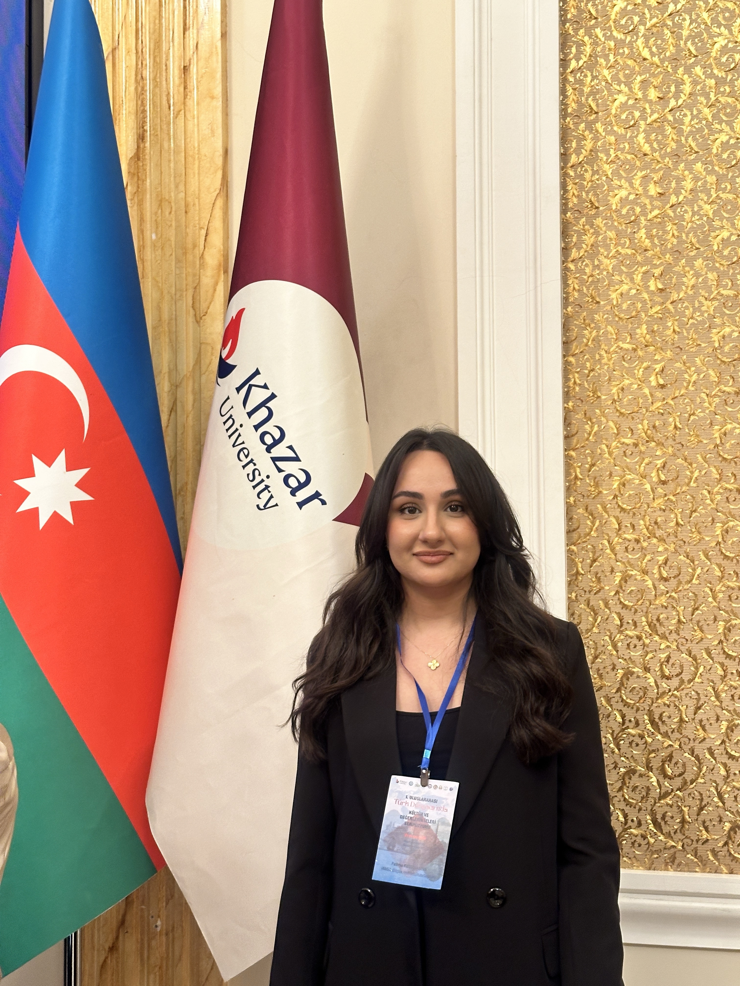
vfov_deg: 39.7
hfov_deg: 30.3
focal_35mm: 48
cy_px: 493
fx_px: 1368
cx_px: 370
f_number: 1.78
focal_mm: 6.86
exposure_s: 1/50
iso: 160
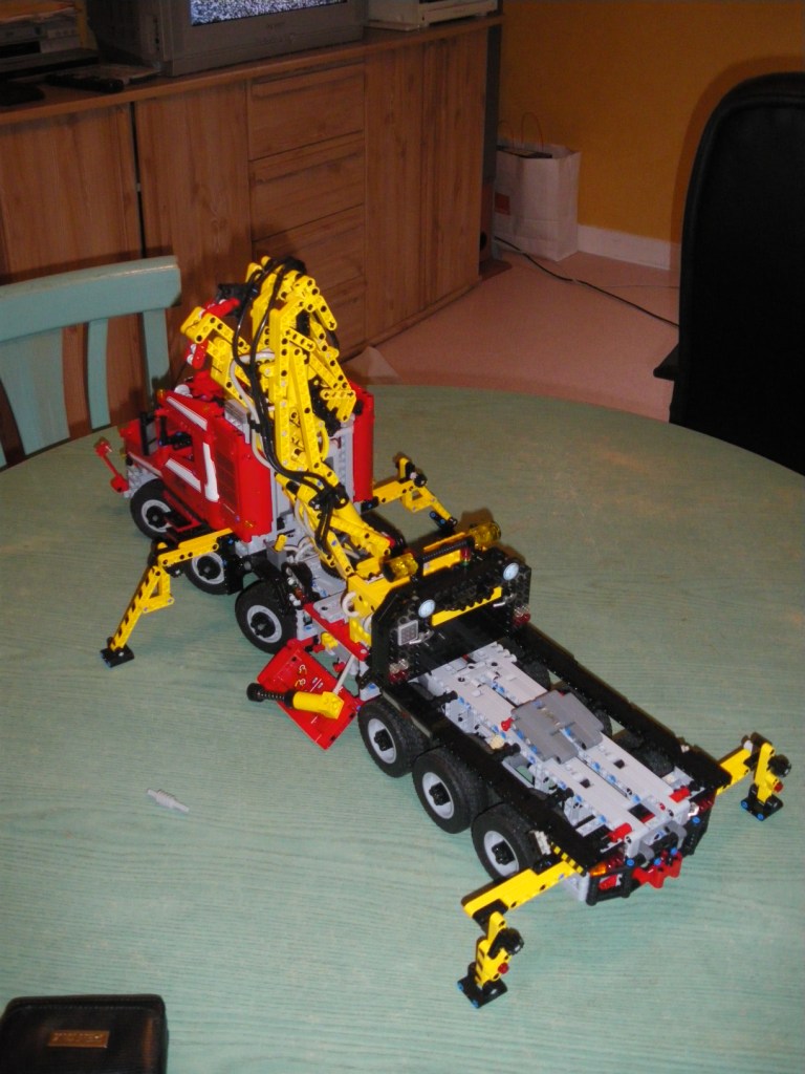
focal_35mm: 36
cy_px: 537
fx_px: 1116
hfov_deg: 39.7
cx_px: 402
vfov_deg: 51.4
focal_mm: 6.3
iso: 400
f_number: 3.5
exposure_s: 1/50
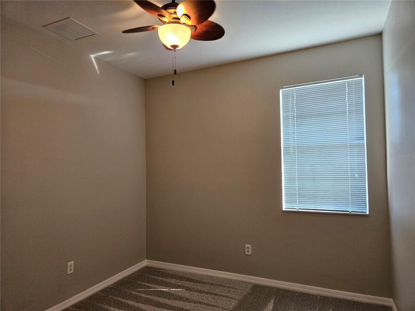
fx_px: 276
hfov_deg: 73.9
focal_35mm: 23
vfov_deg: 58.9
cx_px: 208
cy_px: 156
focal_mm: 5.4
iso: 500
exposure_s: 1/120
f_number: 1.8
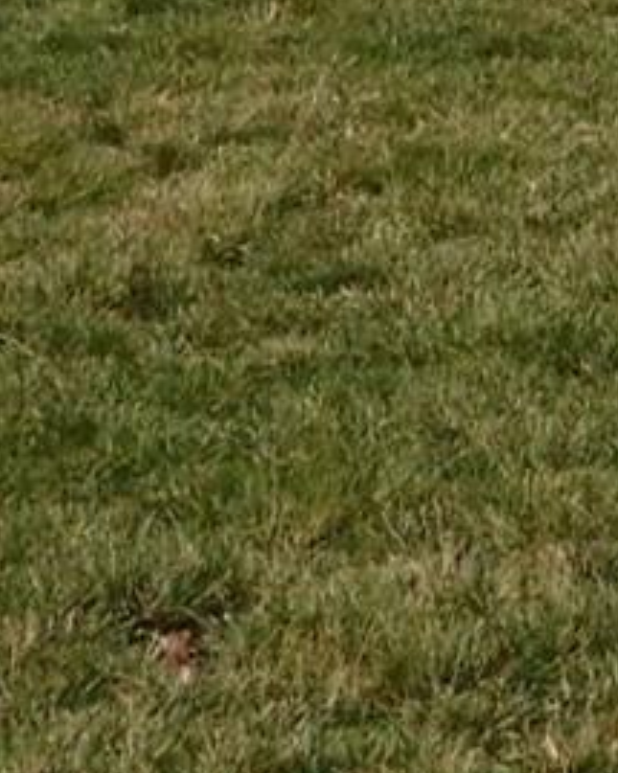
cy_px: -980
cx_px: 1328
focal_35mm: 268
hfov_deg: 5.6
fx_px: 6131
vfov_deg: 6.9
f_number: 7
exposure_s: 1/500
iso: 125
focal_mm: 6.3
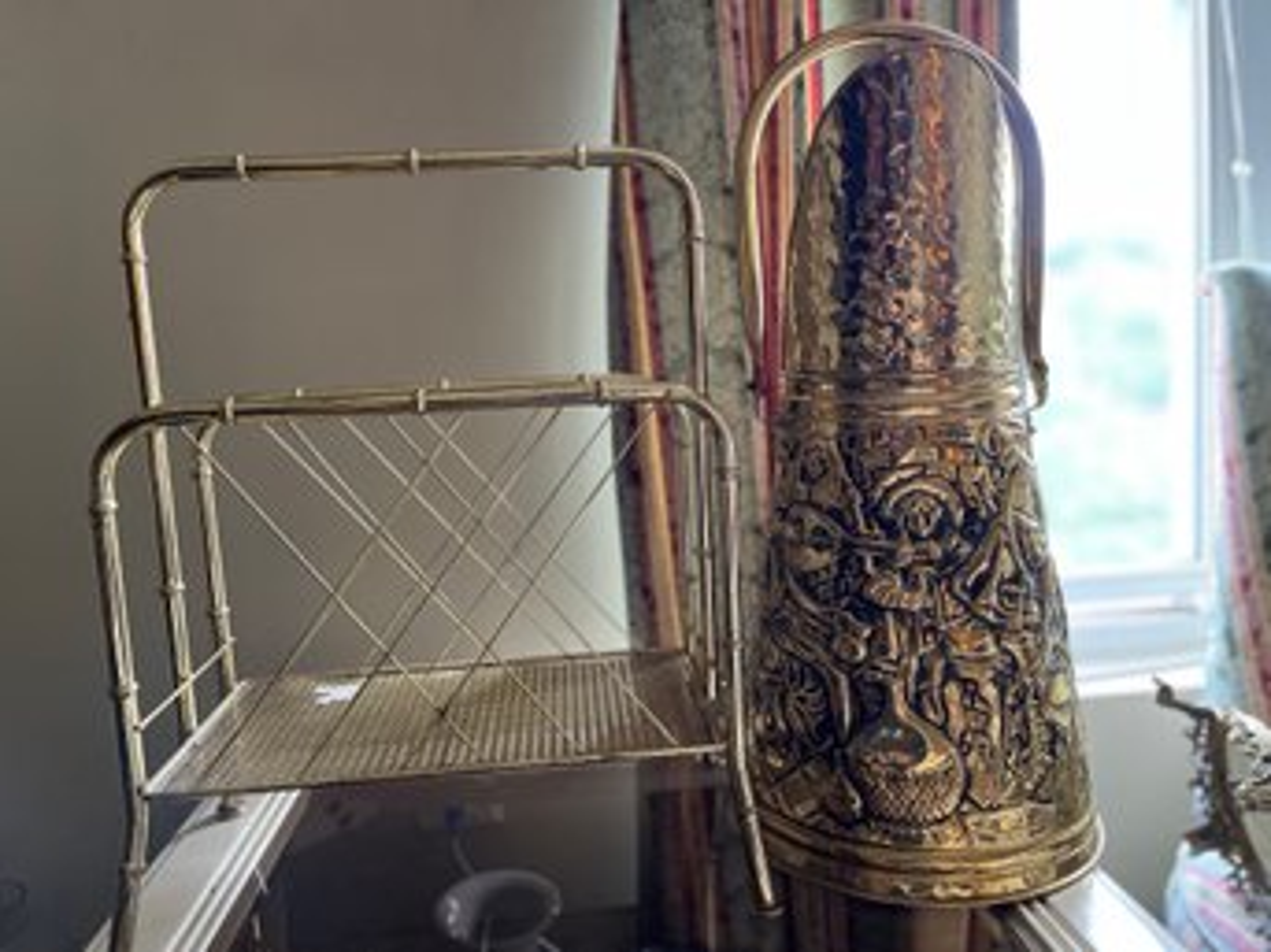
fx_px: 954
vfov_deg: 53.0
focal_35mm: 26
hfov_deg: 67.3
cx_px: 636
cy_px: 476
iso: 250
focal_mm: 5.1
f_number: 1.6
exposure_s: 1/60
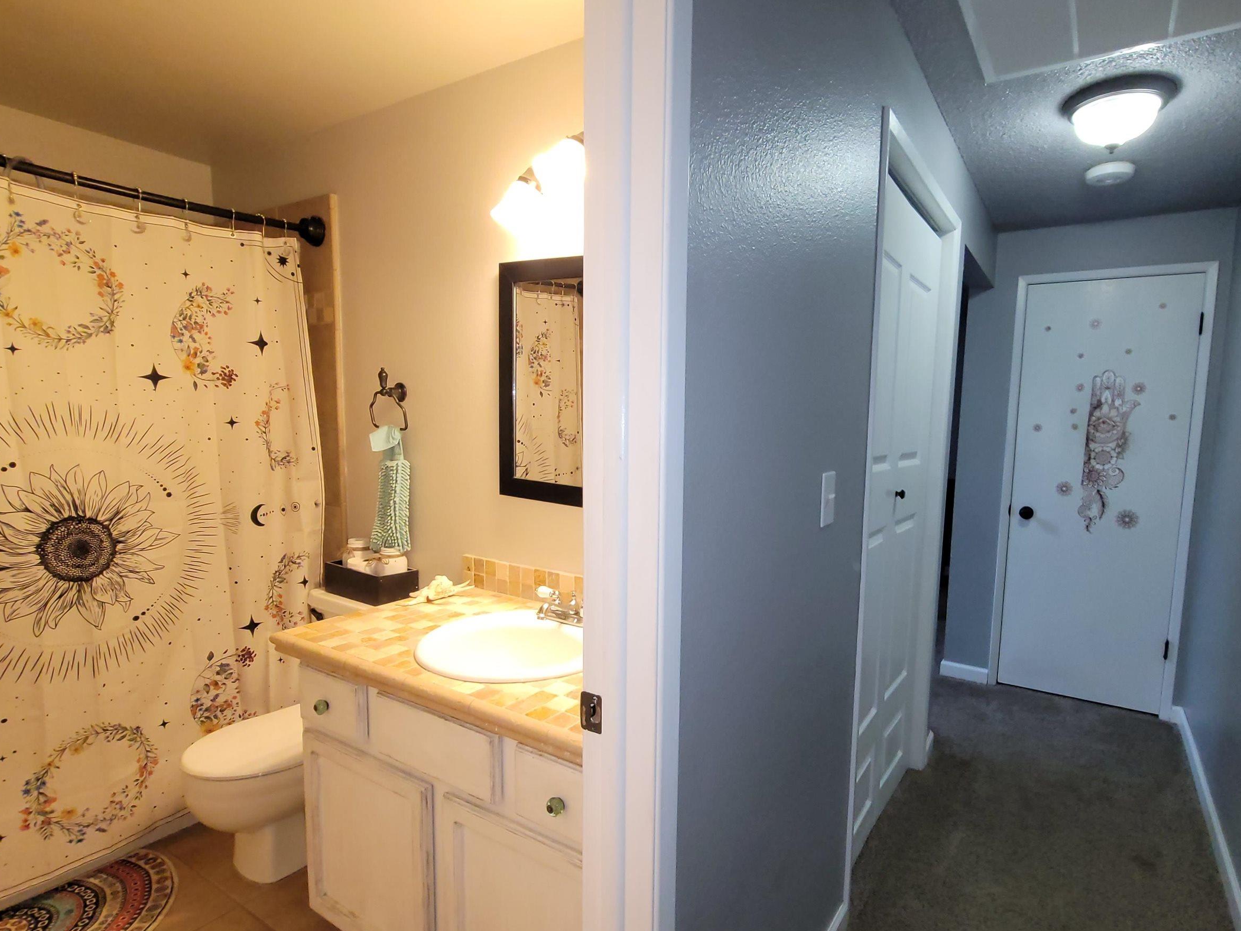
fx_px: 609
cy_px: 497
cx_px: 703
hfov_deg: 90.5
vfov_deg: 74.6
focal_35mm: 17
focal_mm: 2.2
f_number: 2.2
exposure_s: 1/60
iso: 250
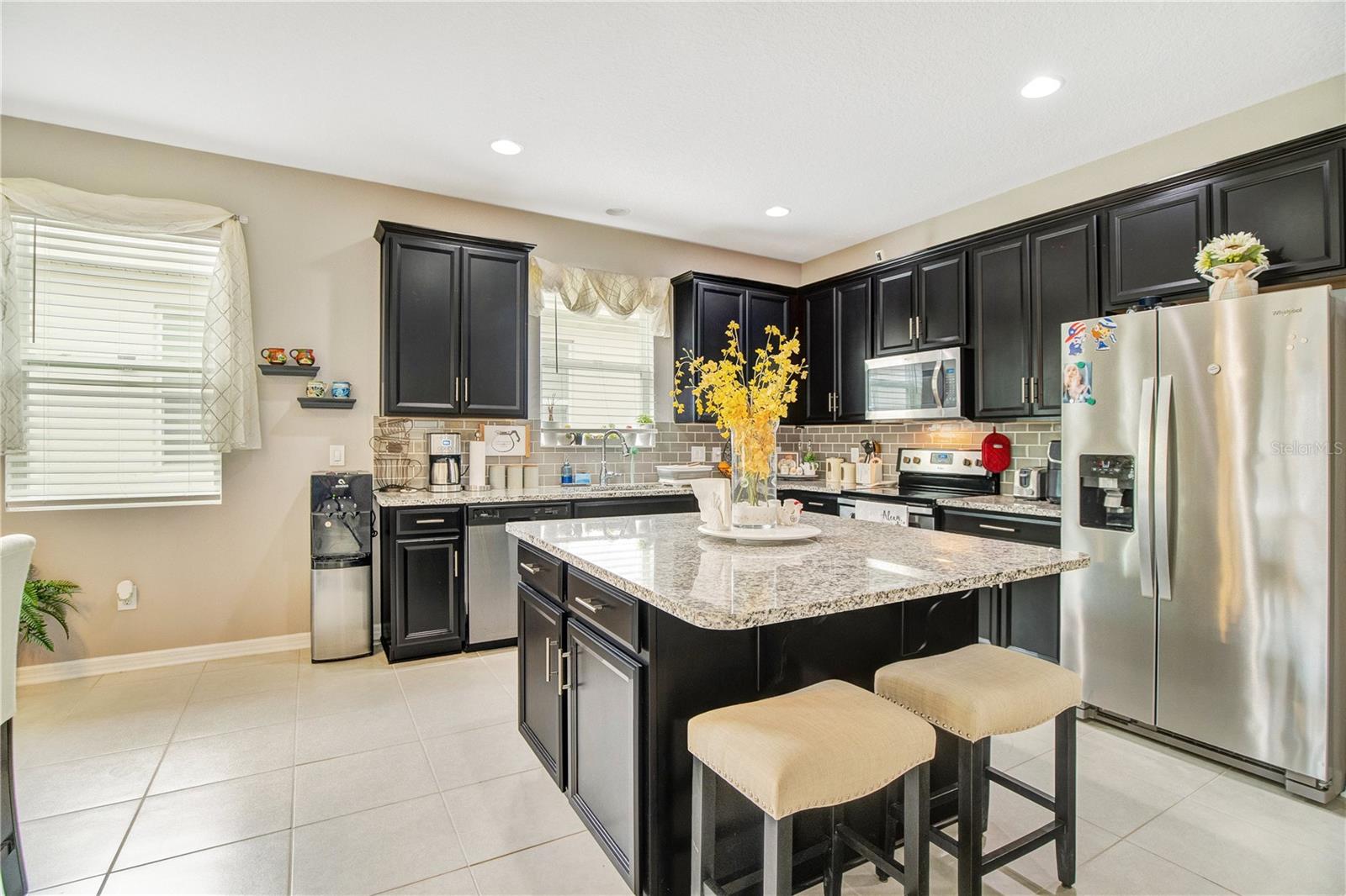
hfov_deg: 96.7
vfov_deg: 73.7
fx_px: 598
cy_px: 448
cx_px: 673
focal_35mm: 16
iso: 3200
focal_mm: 16
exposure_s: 1/60
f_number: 5
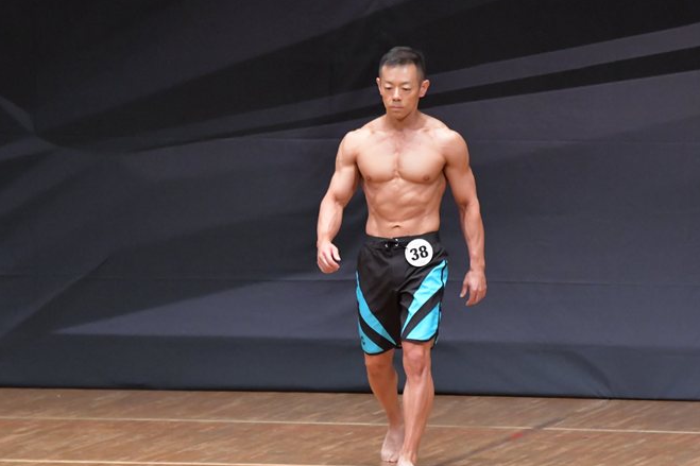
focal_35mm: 353
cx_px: 373
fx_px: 6862
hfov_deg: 5.8
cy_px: 232
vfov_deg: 3.9
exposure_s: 1/400
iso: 6400
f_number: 5.6
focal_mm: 200
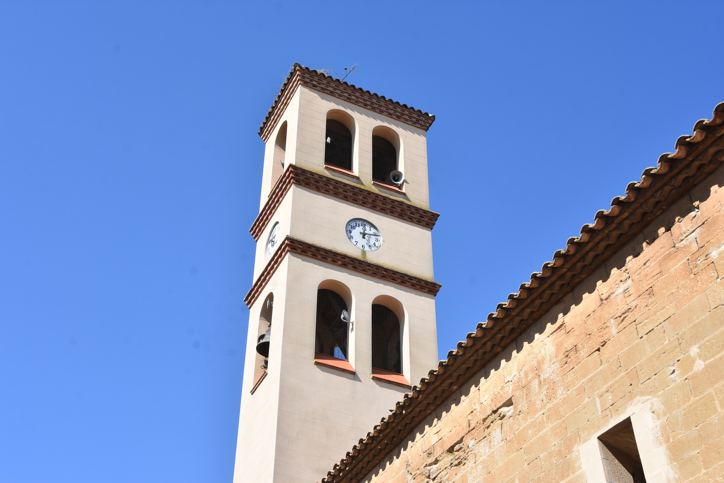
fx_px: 905
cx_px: 362
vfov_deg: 29.9
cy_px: 242
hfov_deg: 43.6
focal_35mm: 45
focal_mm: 30
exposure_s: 1/500
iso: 400
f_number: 11
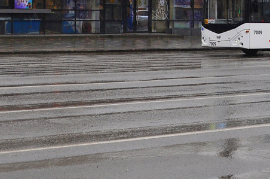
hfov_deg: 19.8
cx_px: 315
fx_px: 730
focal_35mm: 98
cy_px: -85
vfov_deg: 13.2
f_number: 5.6
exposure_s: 1/200
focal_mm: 21
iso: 400
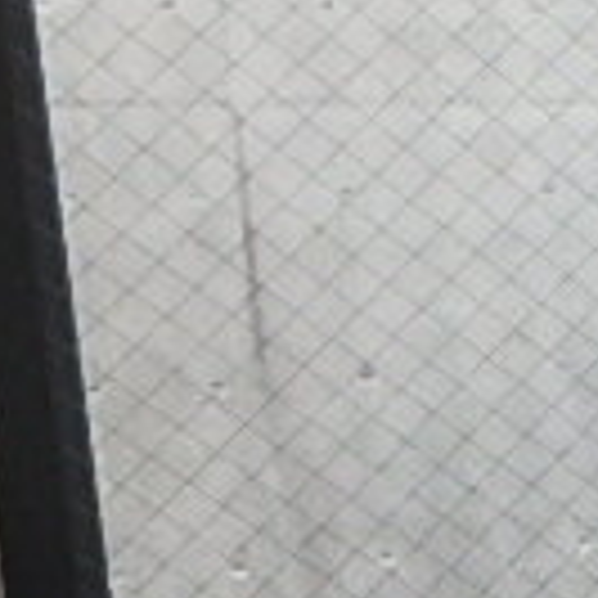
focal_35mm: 89
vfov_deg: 19.1
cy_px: 553
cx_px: 1412
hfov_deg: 14.0
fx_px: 1739
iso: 400
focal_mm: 3.7
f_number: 3.5
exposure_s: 1/100
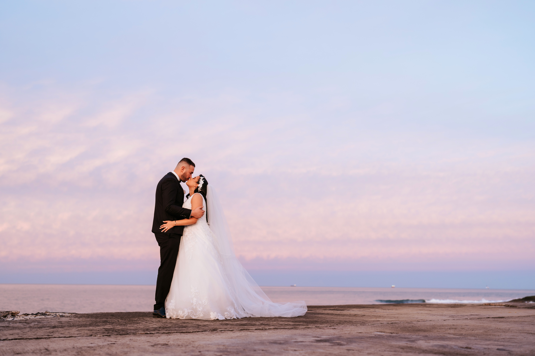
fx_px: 520
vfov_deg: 37.9
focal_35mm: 35
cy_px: 178
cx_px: 268
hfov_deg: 54.4
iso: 100
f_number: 2
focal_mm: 35
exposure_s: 1/200
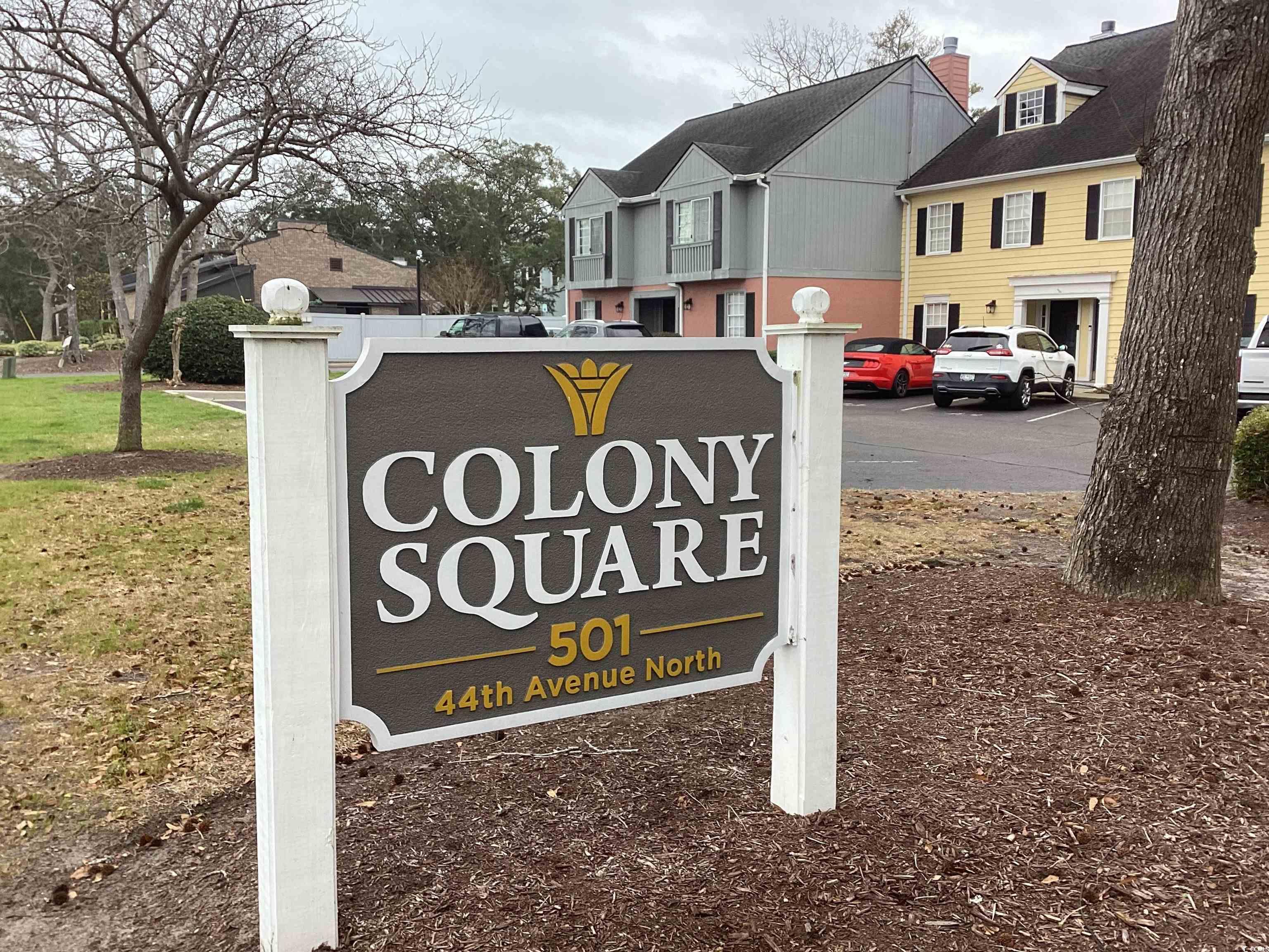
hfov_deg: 58.4
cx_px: 634
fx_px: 1136
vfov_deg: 45.4
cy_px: 476
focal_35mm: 31
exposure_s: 1/120
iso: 50
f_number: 2.4
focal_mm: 3.3
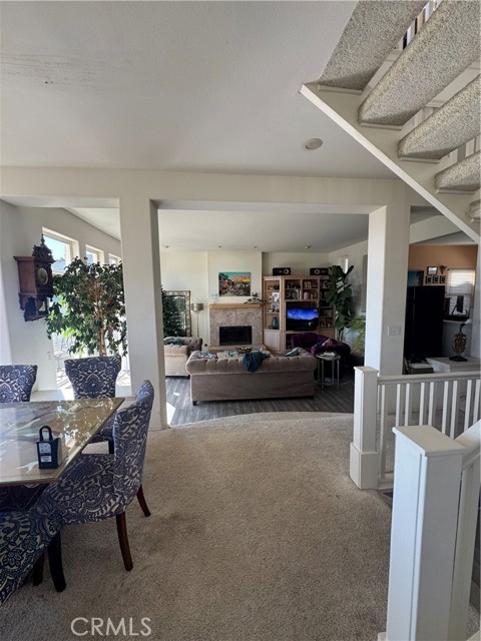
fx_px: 259
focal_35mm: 14
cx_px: 240
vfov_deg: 102.1
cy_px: 320
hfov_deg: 85.7
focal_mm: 2.22
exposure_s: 1/107
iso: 40
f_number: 2.2
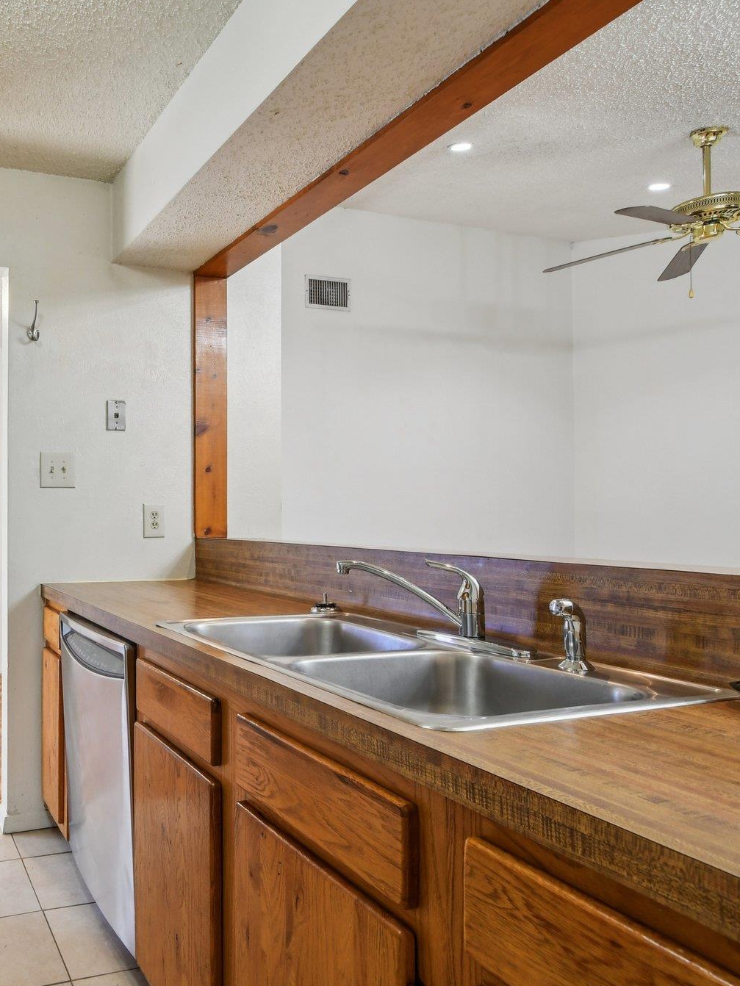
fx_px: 627
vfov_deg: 76.4
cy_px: 497
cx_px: 76
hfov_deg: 53.5
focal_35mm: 22
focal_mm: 10
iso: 400
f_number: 8
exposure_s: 1/10
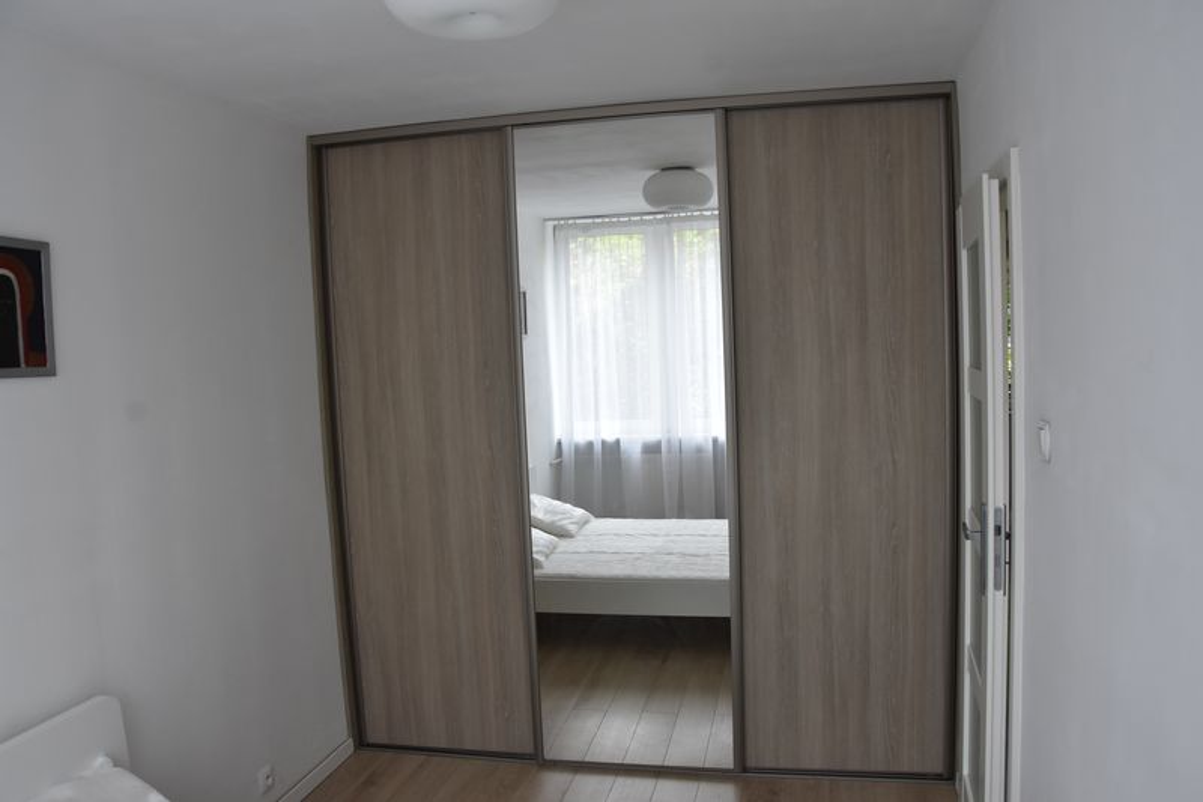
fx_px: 902
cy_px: 401
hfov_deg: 67.4
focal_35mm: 27
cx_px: 602
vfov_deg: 47.9
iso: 800
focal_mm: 18
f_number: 7.1
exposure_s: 1/200
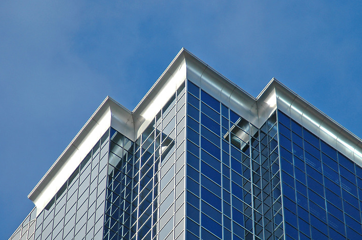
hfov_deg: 8.6
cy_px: 147
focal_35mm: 239
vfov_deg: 5.7
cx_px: 208
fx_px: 2397
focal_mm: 125
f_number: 6.3
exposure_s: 1/500
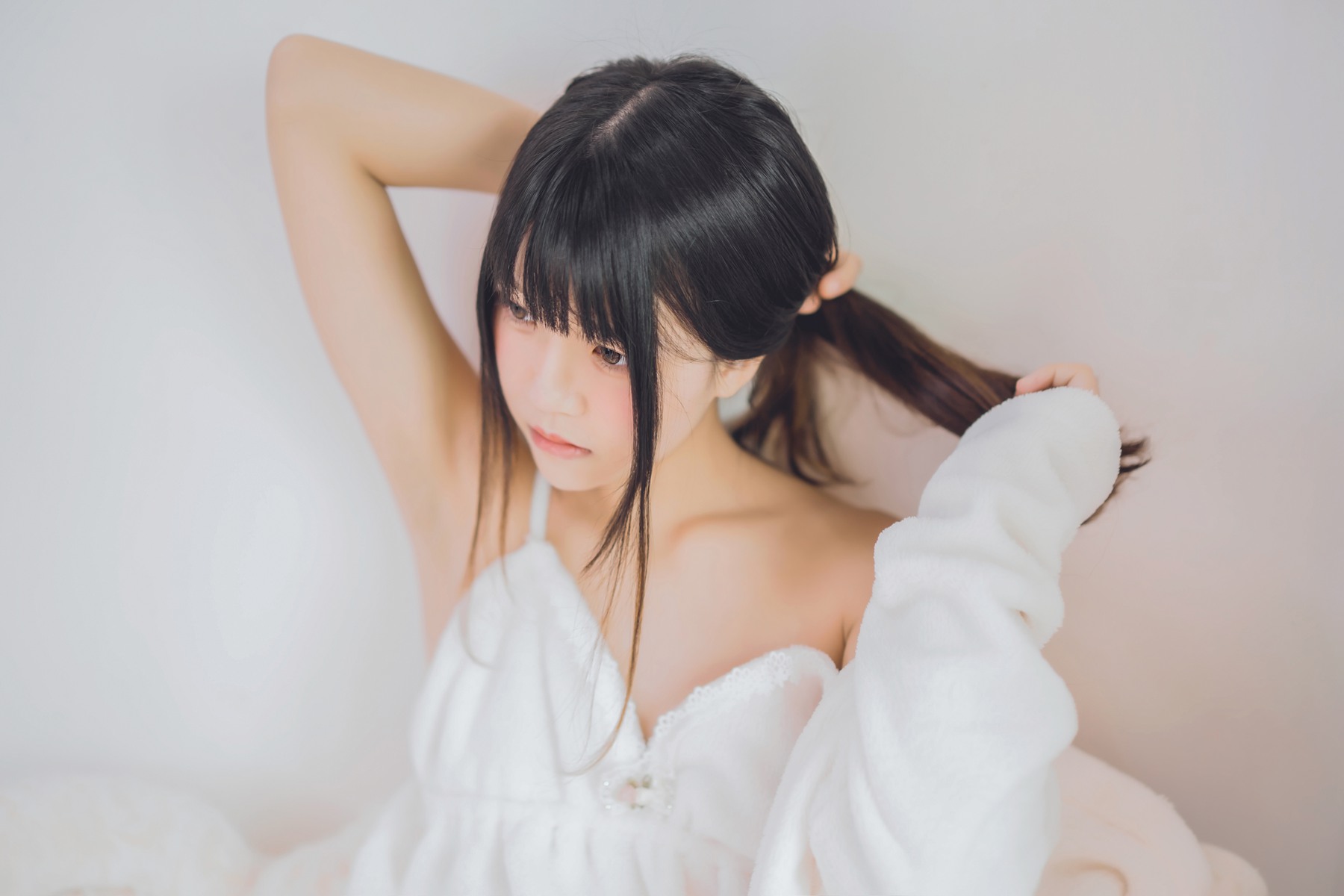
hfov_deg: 39.6
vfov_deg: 27.0
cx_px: 672
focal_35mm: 50
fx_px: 1867
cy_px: 448
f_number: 1.4
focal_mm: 50
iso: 200
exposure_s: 1/200
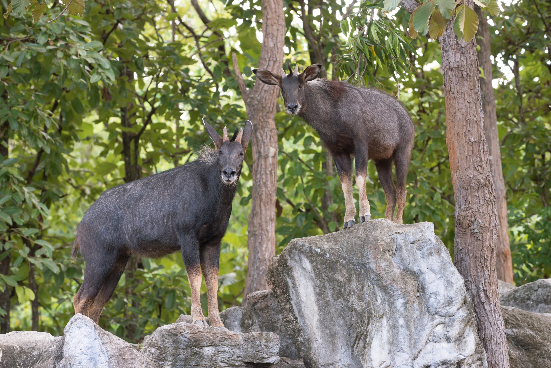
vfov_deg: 9.5
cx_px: 276
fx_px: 2220
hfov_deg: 14.1
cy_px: 184
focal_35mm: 145
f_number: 6.3
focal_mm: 145
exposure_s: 1/60
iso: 250
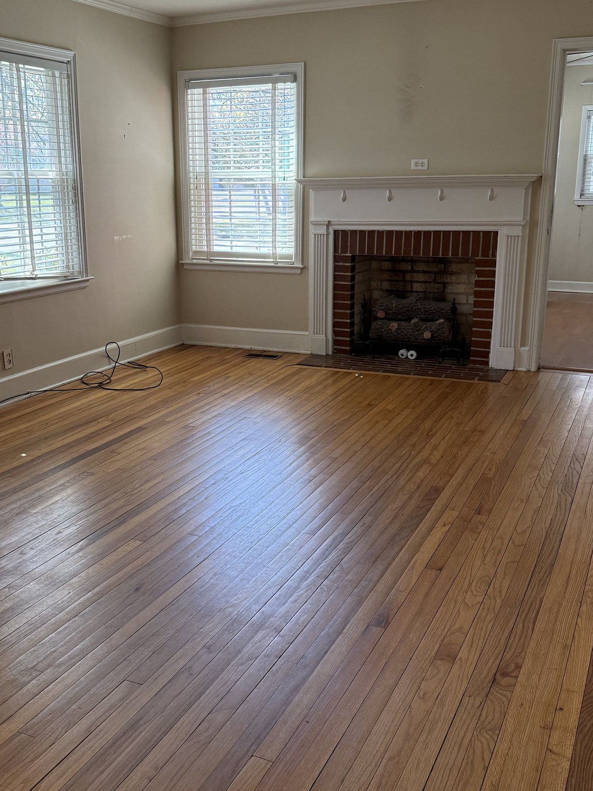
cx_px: 259
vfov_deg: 50.1
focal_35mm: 37
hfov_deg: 38.6
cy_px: 394
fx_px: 845
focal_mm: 6.76
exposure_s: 1/136
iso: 200
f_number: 1.78
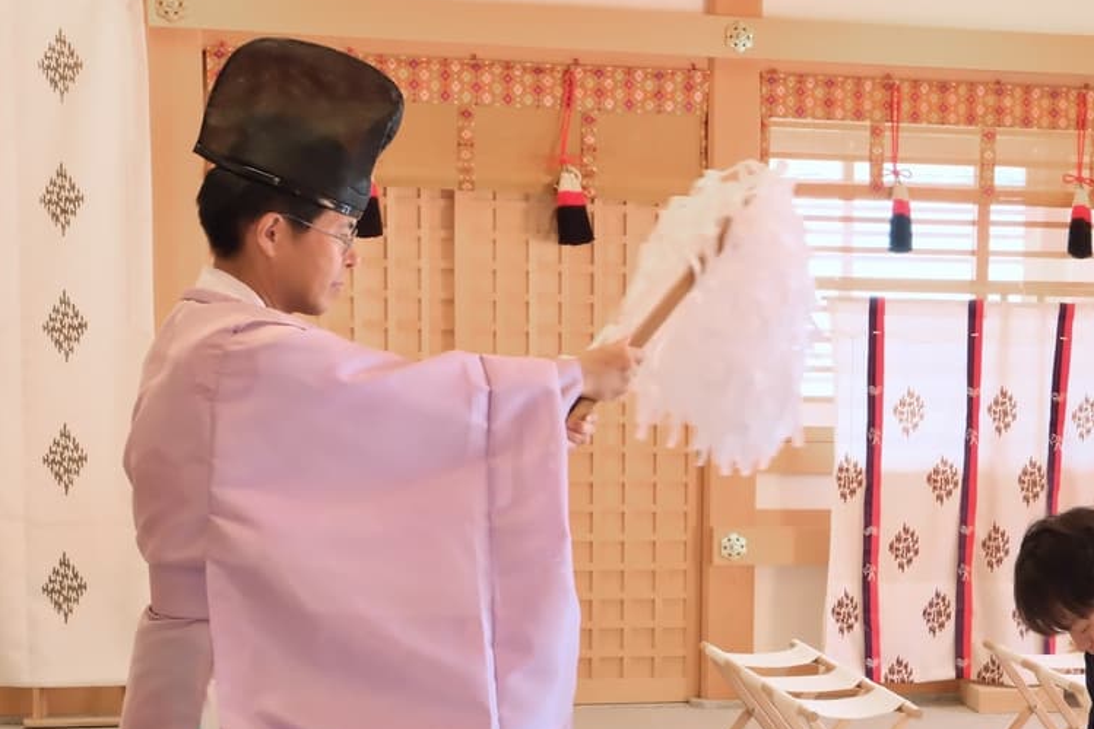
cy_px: 607
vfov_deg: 18.0
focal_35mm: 75
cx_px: 862
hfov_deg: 26.5
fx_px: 2279
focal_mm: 26.2
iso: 3200
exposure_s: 1/50
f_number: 5.6
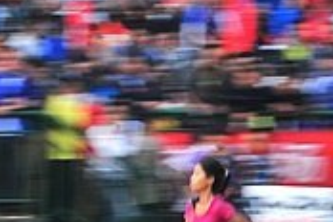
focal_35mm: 363
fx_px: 3357
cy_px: 155
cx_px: 542
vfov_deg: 3.8
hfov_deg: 5.6
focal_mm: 70
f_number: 22
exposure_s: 1/20
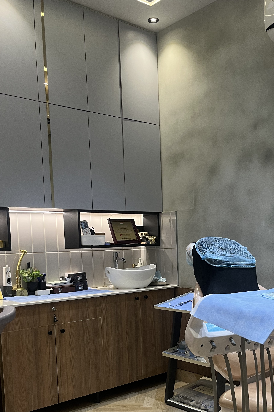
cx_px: 172
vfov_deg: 47.4
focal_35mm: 40
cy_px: 285
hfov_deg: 33.2
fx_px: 457
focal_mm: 5.1
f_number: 1.6
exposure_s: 1/50
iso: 64
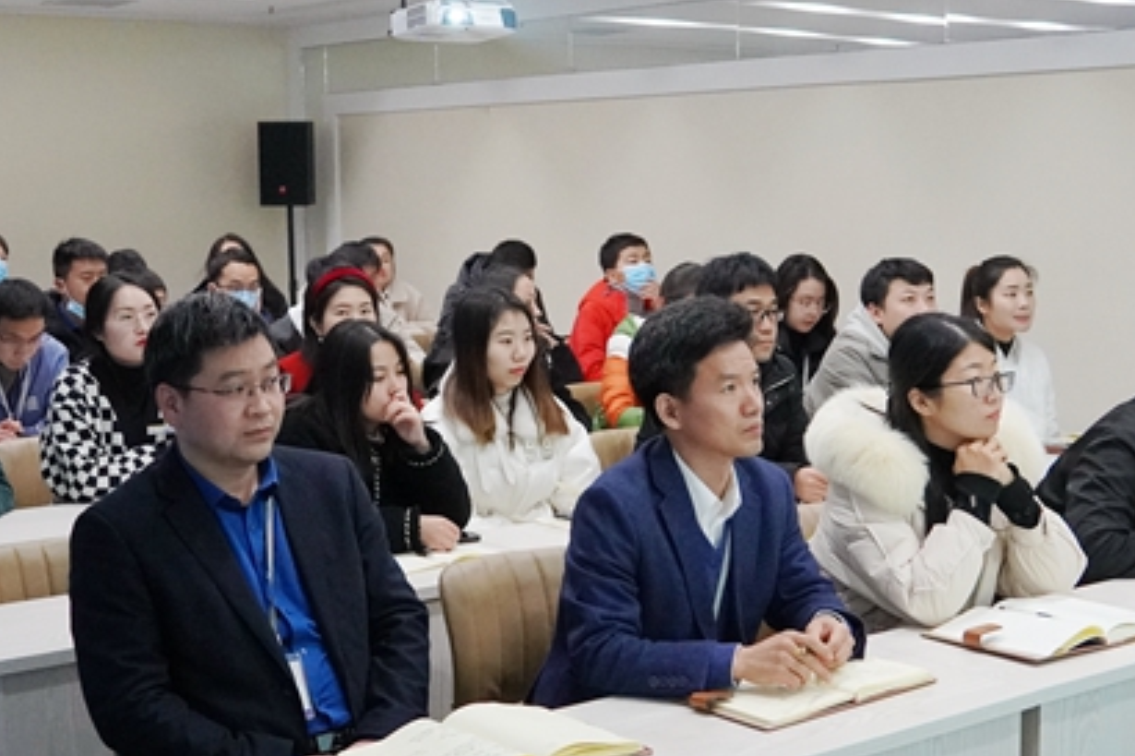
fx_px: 1765
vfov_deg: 24.2
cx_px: 631
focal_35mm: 56
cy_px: 384
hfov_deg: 35.6
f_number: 4
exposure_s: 1/160
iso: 3200
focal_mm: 18
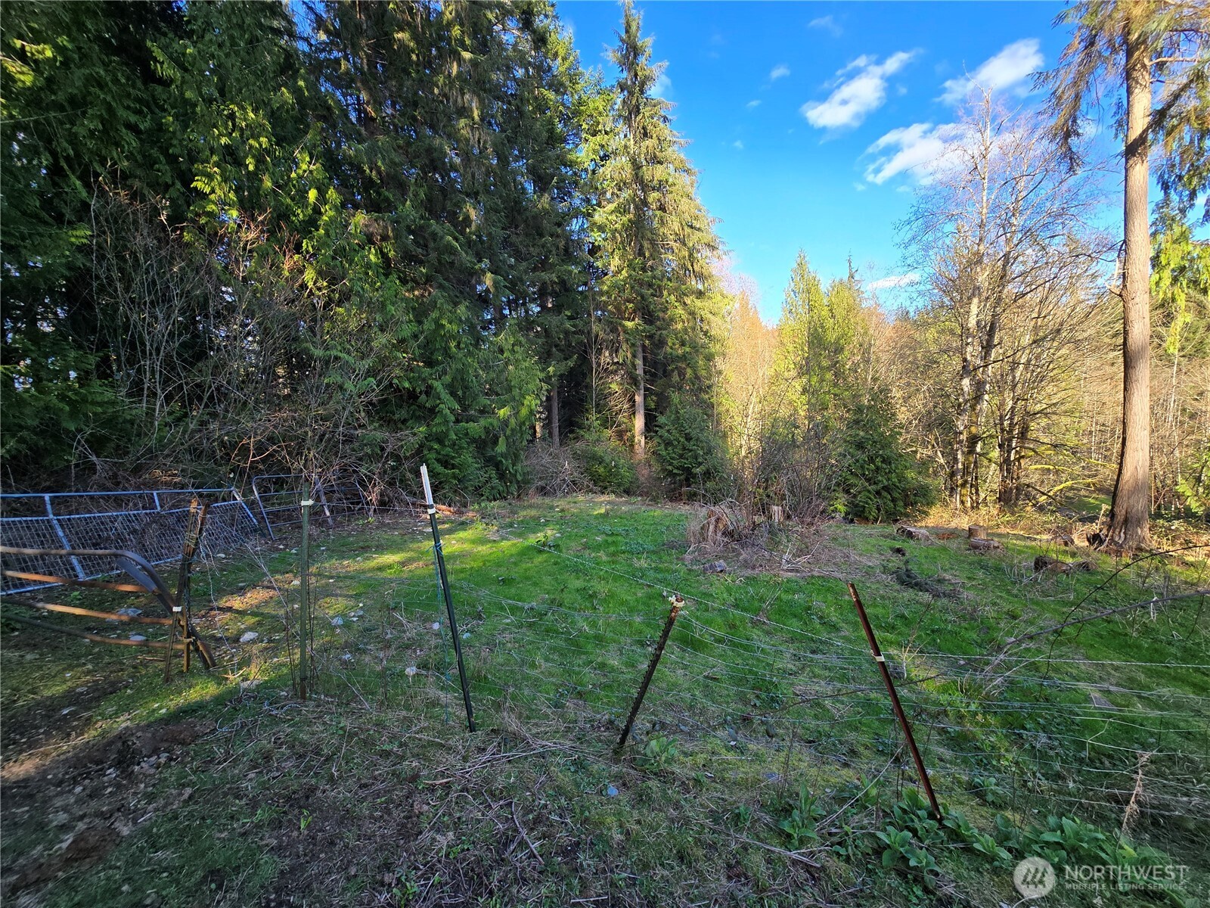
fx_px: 454
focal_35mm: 13
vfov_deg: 89.9
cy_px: 454
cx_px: 605
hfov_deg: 106.2
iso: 50
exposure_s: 1/353
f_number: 2.2
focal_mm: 2.2
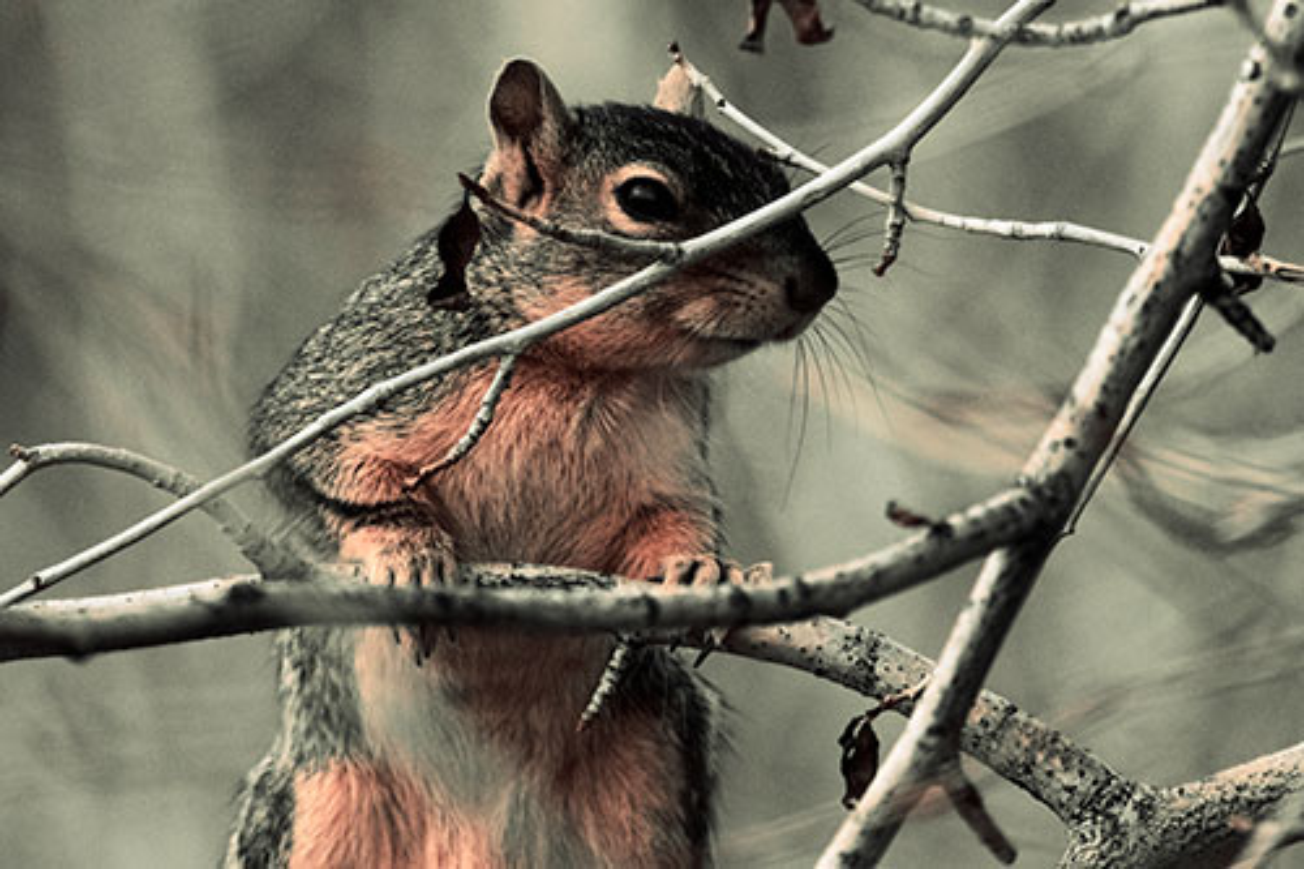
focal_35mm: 1200
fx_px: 43450
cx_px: 652
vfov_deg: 1.1
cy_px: 434
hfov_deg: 1.7
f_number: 13
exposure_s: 1/1250
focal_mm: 1200
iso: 6400
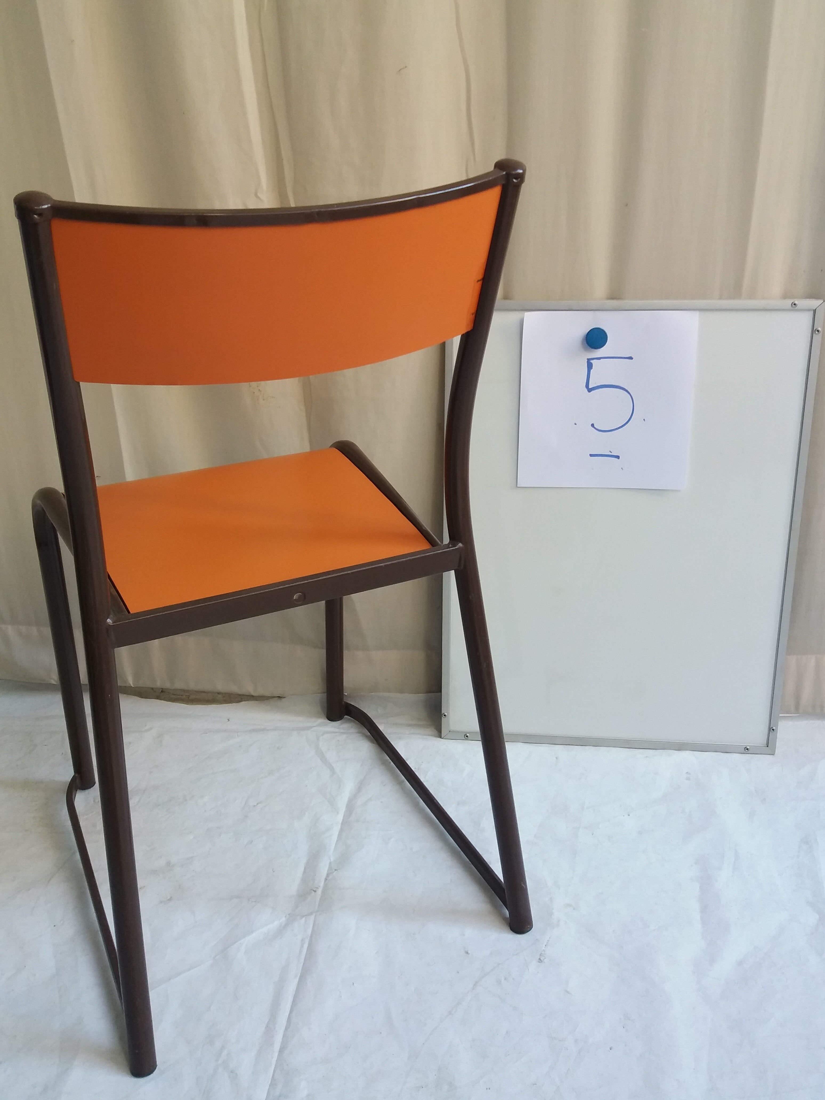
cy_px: 550
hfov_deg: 49.7
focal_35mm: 28
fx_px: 890
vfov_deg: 63.4
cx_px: 412
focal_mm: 3.7
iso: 80
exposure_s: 1/50
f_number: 1.9
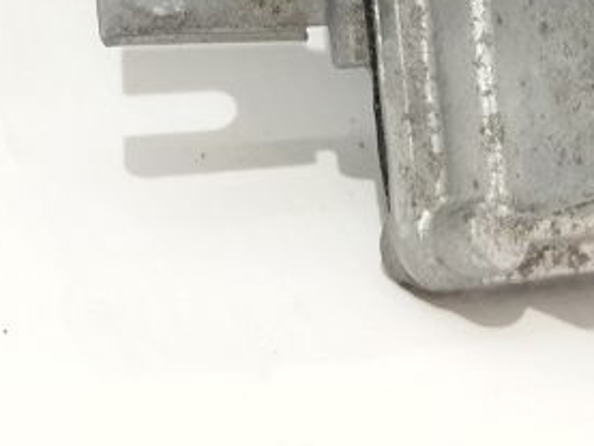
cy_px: -259
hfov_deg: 16.8
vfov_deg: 12.0
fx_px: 2009
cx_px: 414
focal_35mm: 117
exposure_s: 1/50
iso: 341
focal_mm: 4.71
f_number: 1.79
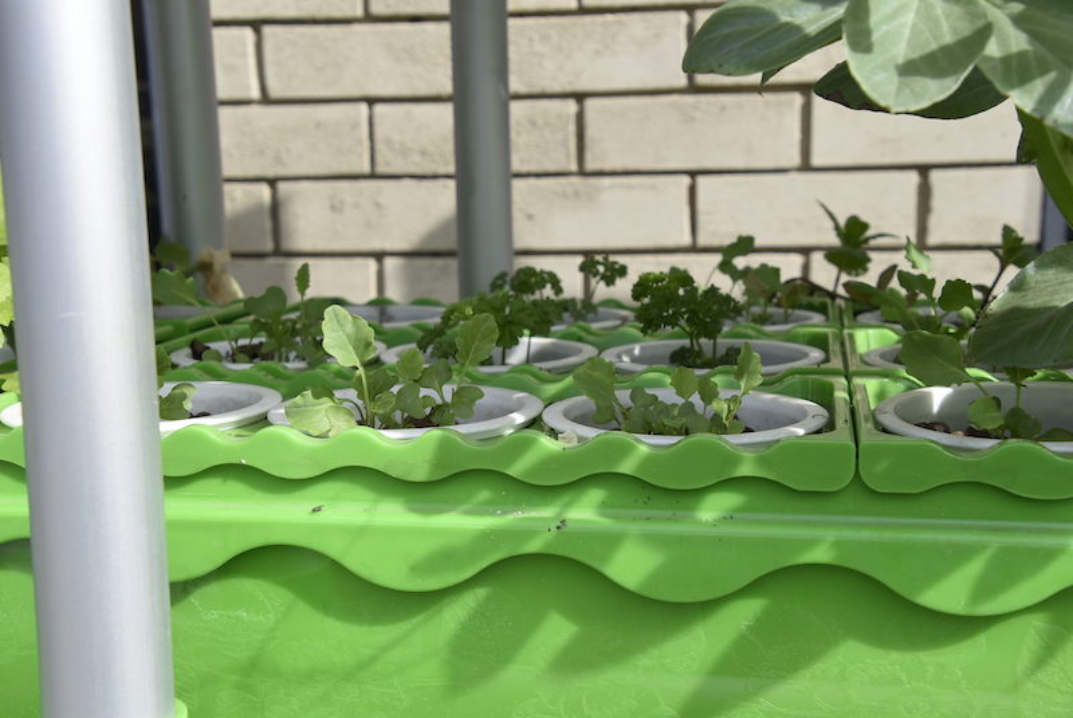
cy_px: 359
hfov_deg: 41.1
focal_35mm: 48
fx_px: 1432
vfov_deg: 28.1
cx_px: 536
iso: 220
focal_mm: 32
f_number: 8
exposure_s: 1/250
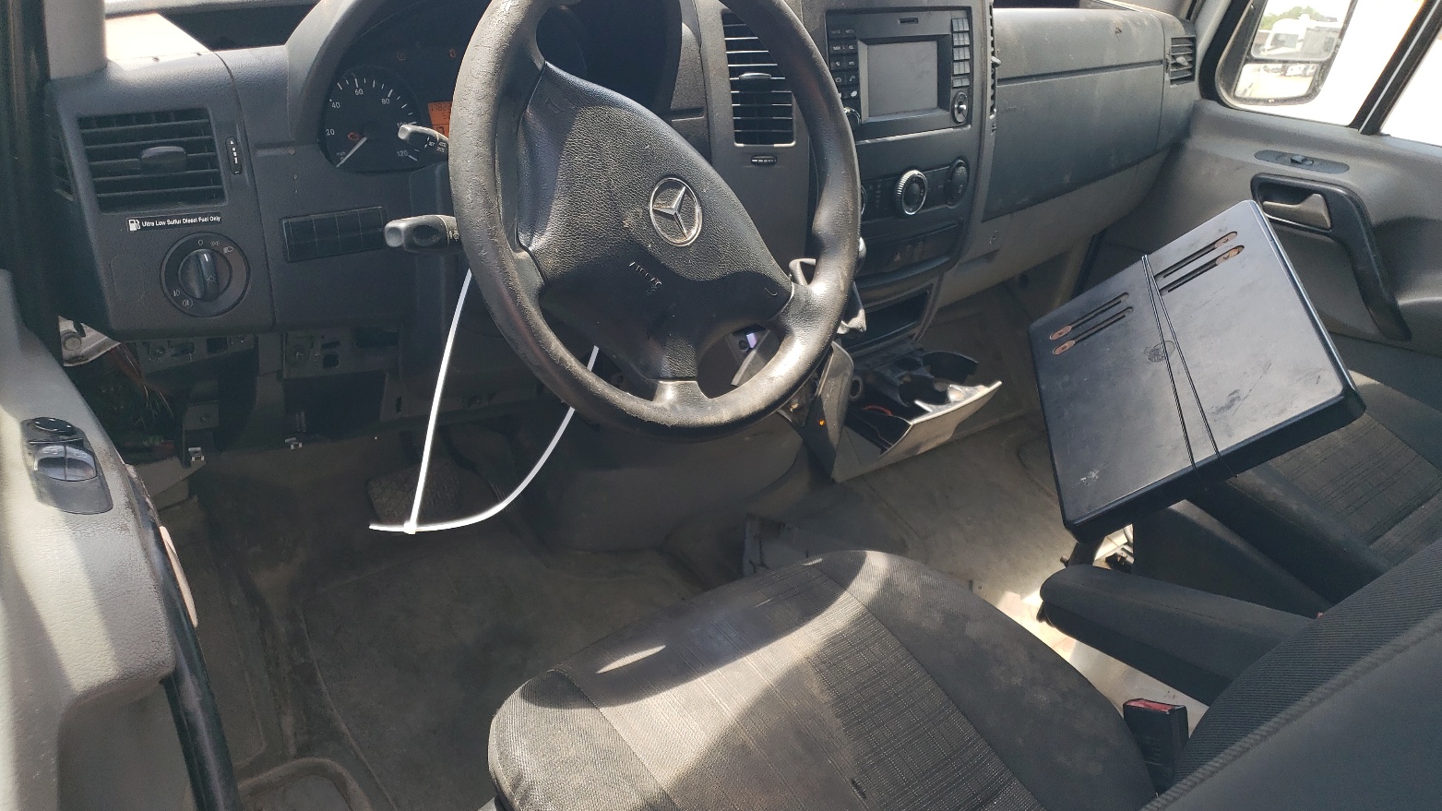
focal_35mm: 29
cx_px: 730
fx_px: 1109
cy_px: 424
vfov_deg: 40.2
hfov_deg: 66.1
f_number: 1.5
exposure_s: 1/294
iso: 50
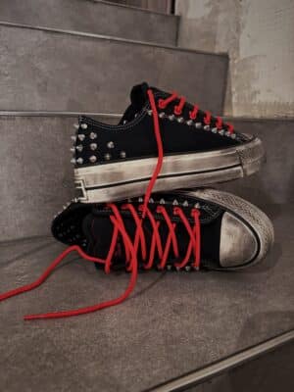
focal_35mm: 24
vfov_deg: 71.6
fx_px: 272
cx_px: 147
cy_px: 196
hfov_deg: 56.8
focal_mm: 6.76
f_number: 1.78
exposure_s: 1/50
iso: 640
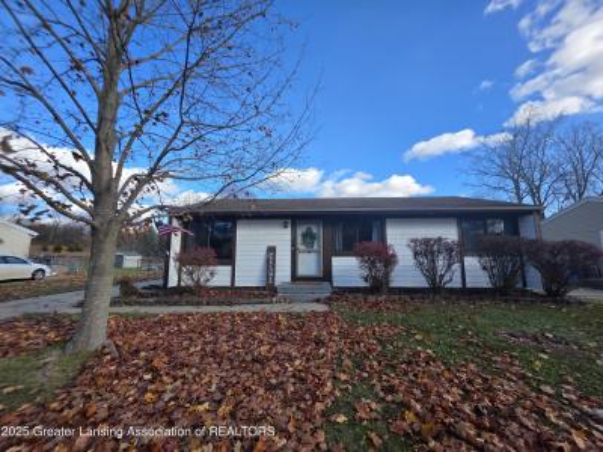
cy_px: 226
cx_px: 302
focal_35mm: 13
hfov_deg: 106.2
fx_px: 226
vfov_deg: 89.9
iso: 40
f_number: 1.9
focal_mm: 2.2
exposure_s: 1/1053
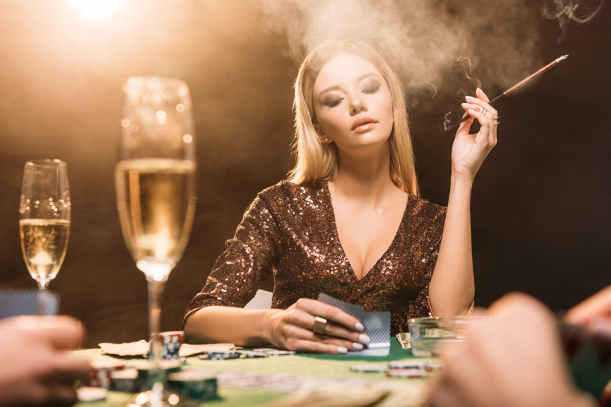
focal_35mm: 48
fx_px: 815
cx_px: 306
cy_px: 204
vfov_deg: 28.1
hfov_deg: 41.1
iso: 100
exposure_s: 1/250
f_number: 4
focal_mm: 48
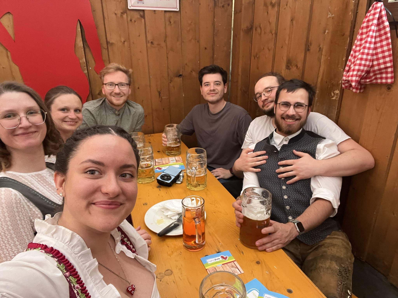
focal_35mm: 23
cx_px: 199
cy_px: 149
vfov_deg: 58.9
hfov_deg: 73.9
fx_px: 264
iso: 320
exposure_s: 1/33
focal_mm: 2.71
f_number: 2.2
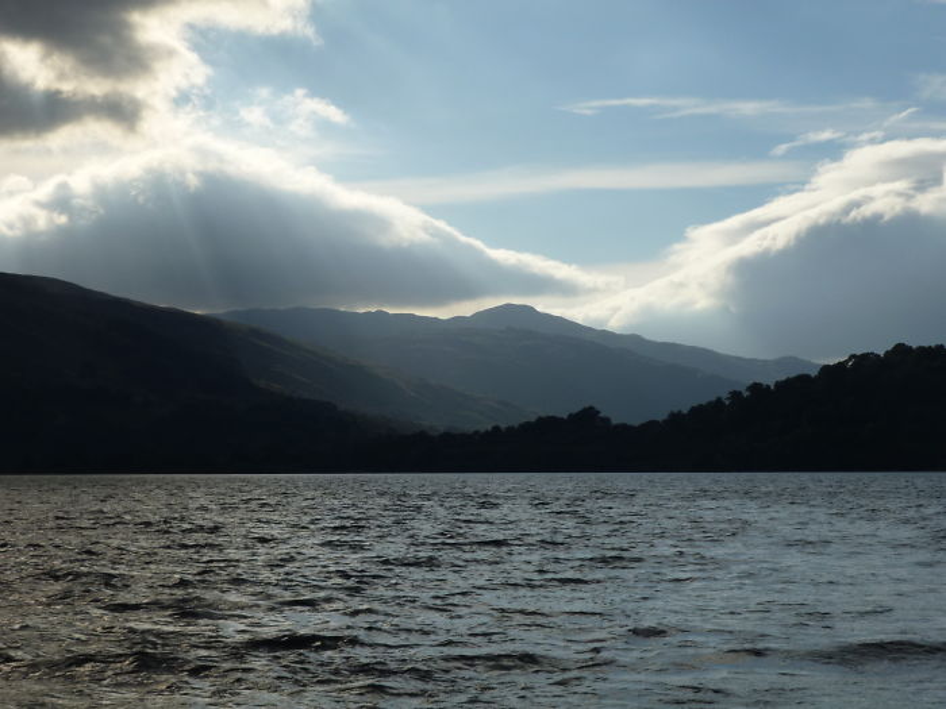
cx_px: 473
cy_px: 354
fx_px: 2378
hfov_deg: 22.5
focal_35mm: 87
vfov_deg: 17.0
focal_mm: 15.5
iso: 100
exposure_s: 1/125
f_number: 18
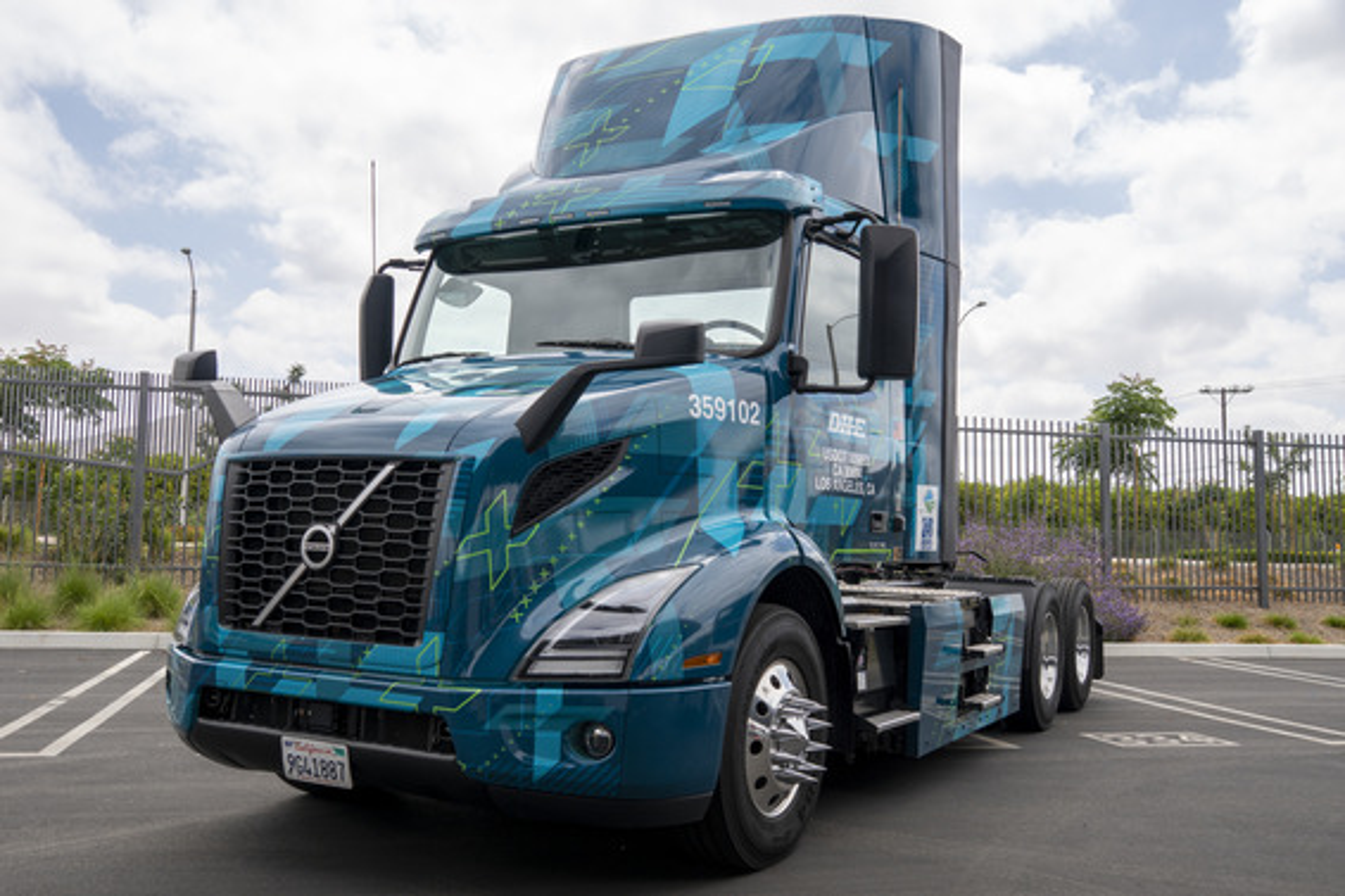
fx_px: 1232
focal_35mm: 33
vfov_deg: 39.9
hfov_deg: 57.2
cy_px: 448
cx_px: 672
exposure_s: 1/200
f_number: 6.3
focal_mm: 22
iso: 100
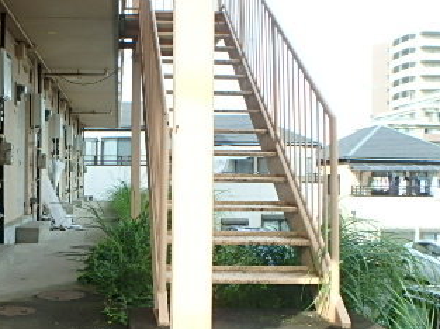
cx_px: 127
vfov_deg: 33.5
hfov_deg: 42.9
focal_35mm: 43
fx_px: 546
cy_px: 191
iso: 125
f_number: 3.5
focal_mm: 3.7
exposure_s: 1/320
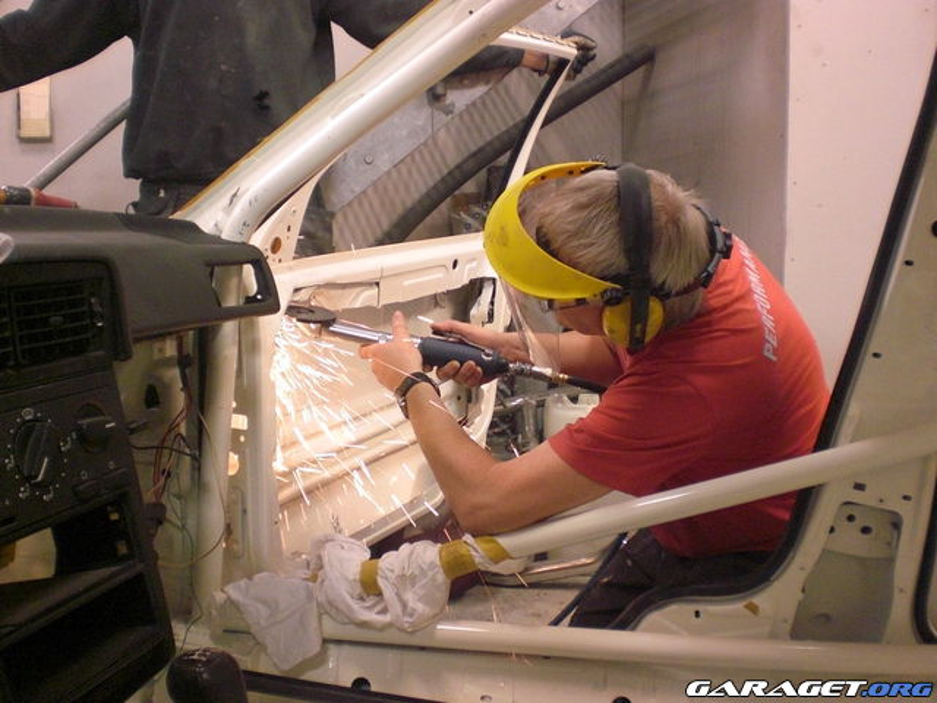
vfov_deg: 39.7
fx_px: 974
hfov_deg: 51.4
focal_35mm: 36
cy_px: 352
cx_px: 468
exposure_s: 1/40
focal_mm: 6.3
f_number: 3.1
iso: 400
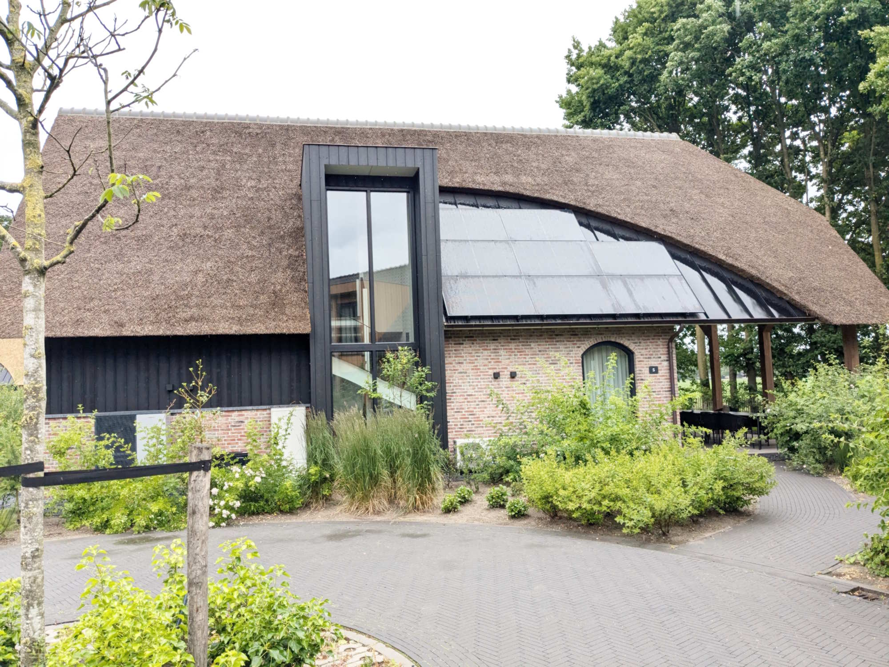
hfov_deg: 65.3
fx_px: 693
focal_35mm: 27
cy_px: 334
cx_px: 444
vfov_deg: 51.4
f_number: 1.73
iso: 37
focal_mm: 4.38
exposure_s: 1/1114
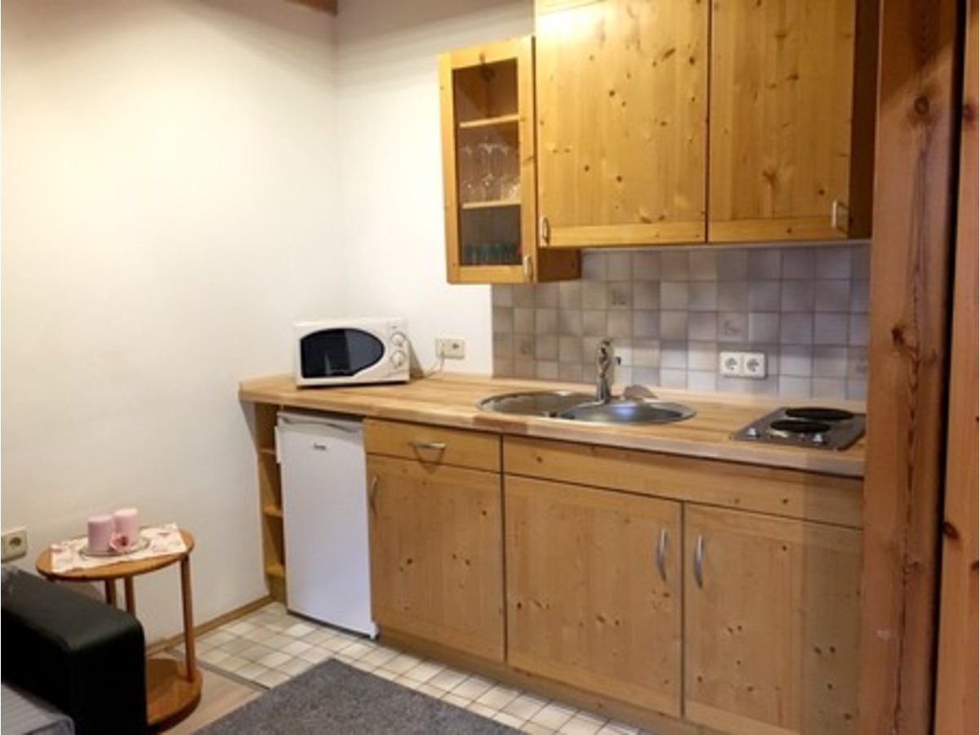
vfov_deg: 48.2
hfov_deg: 61.7
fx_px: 821
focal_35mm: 29
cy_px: 368
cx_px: 490
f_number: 2.2
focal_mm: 4.15
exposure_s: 1/17
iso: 200
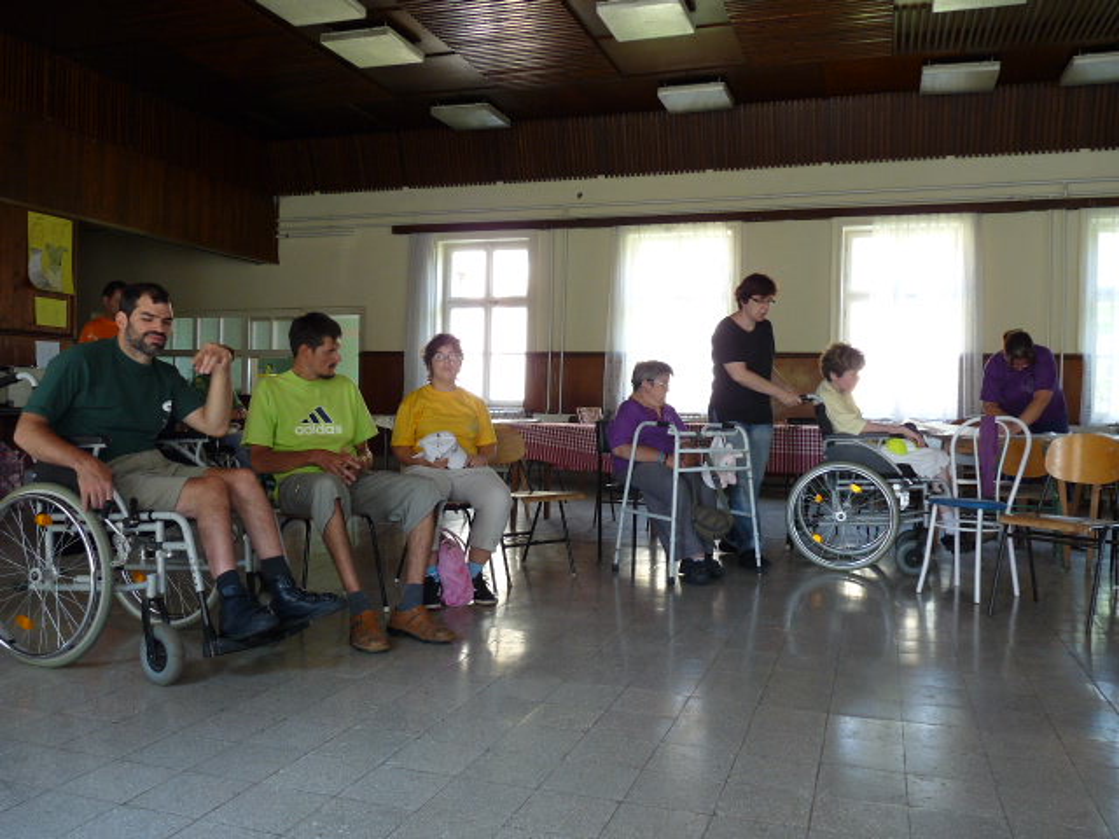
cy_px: 420
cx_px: 560
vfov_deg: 48.2
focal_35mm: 29
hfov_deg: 61.7
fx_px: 937
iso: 160
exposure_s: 1/30
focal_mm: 4.8
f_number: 2.8
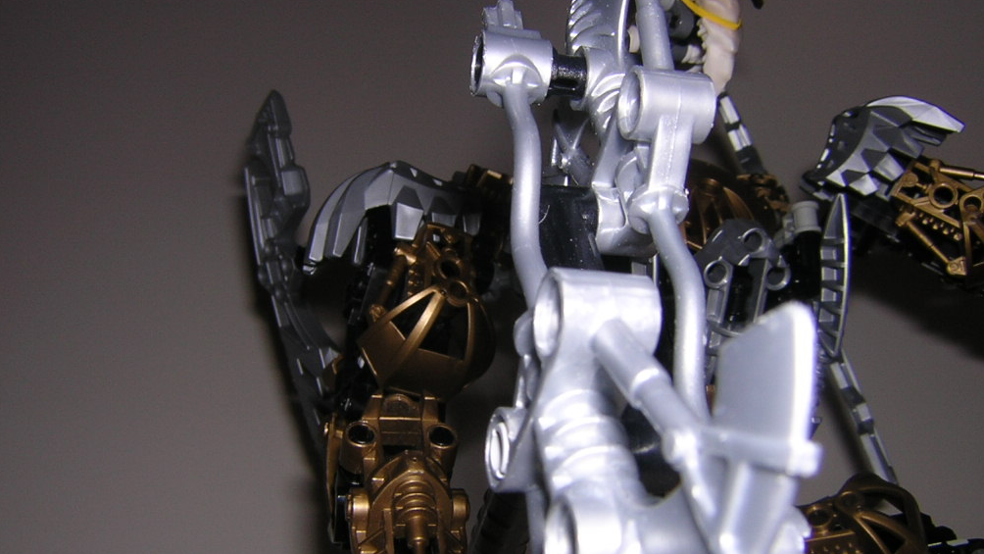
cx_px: 487
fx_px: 1044
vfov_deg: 29.7
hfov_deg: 50.5
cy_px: 315
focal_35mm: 40
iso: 100
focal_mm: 4.7
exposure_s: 1/60.1
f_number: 5.2
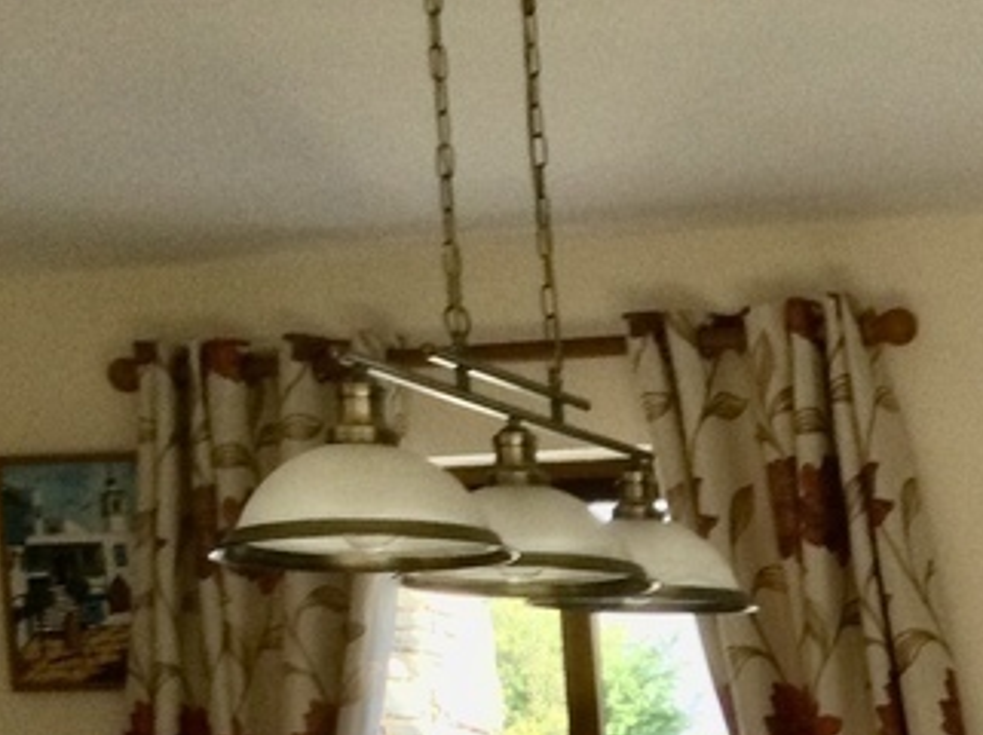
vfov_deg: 13.8
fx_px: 2808
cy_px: 1173
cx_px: 1105
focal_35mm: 99
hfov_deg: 19.0
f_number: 2.4
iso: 50
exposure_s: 1/33
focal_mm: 3.3
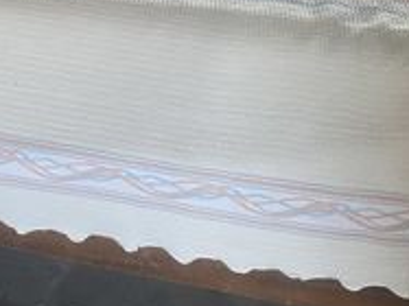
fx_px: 1157
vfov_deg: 13.9
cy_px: -190
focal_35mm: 98
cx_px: 229
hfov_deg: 20.0
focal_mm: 4.25
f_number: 1.8
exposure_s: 1/50
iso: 320
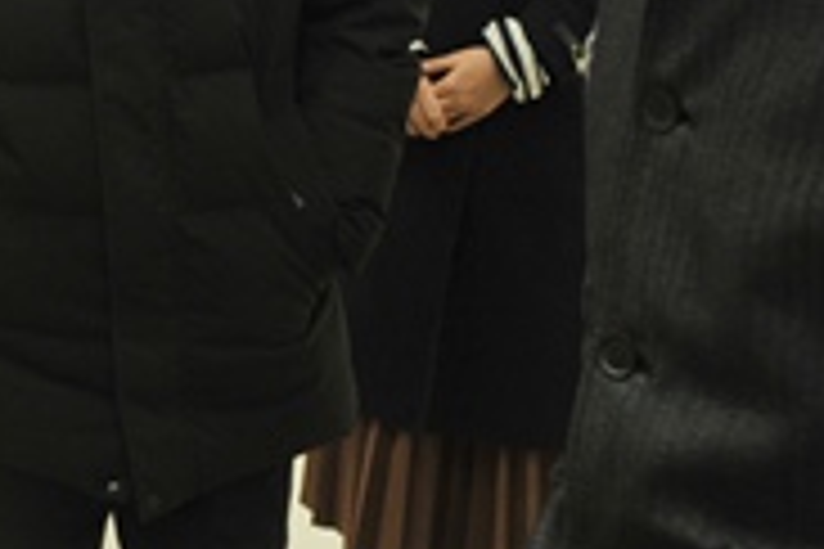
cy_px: -81
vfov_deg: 18.1
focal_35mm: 72
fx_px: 1648
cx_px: -9
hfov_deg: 26.5
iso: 1000
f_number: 4
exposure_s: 1/100
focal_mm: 24
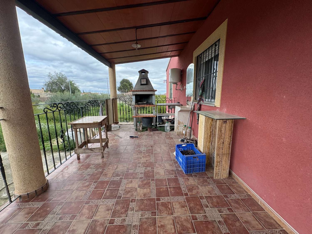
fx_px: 126
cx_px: 156
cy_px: 117
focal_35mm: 14
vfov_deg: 85.7
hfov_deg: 102.1
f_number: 2.2
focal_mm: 2.22
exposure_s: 1/351
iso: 64
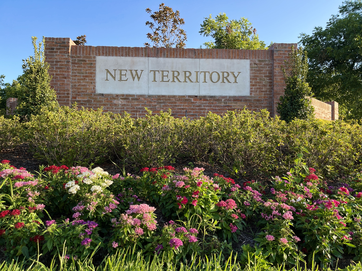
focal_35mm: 26
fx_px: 272
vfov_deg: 53.1
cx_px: 181
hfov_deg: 67.3
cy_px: 136
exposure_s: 1/564
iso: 32
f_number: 1.6
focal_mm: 5.1
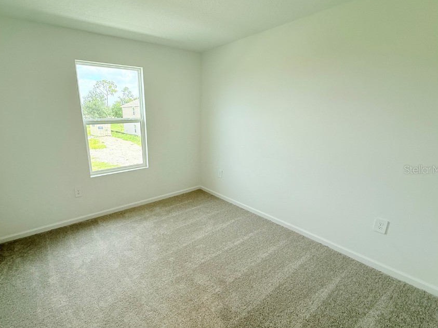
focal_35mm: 17
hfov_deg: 90.4
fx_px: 215
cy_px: 169
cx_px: 187
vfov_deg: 74.7
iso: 64
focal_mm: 2.22
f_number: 2.2
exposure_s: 1/169
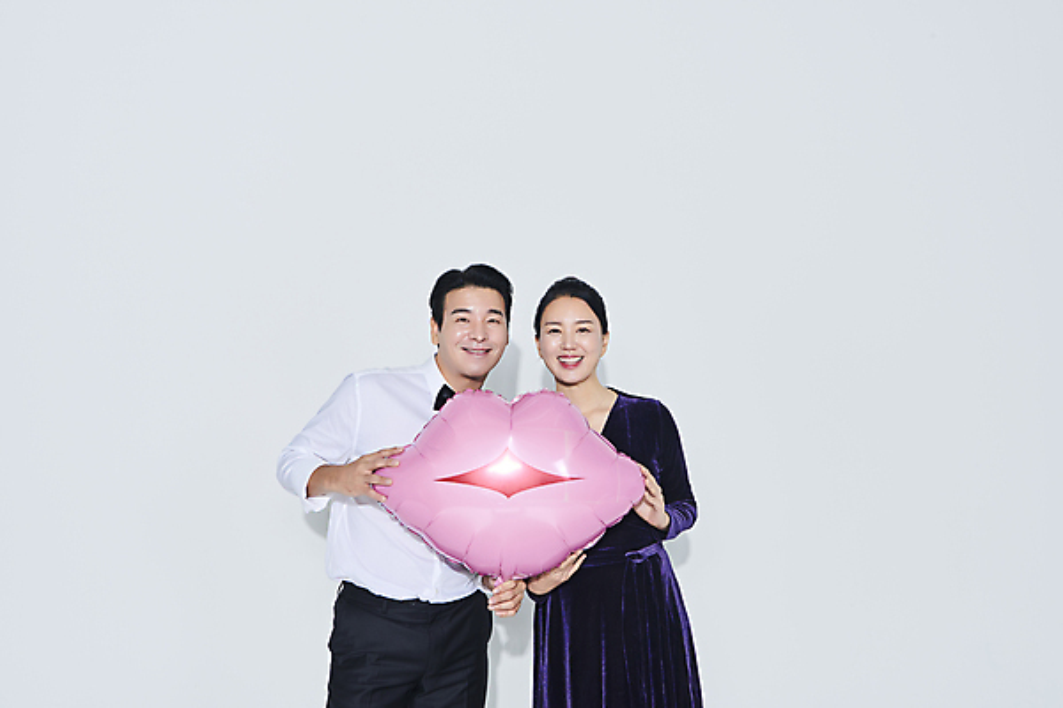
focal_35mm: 38
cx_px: 532
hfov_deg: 50.7
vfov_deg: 35.1
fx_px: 1122
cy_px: 354
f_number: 14
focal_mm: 38
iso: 100
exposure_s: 1/125
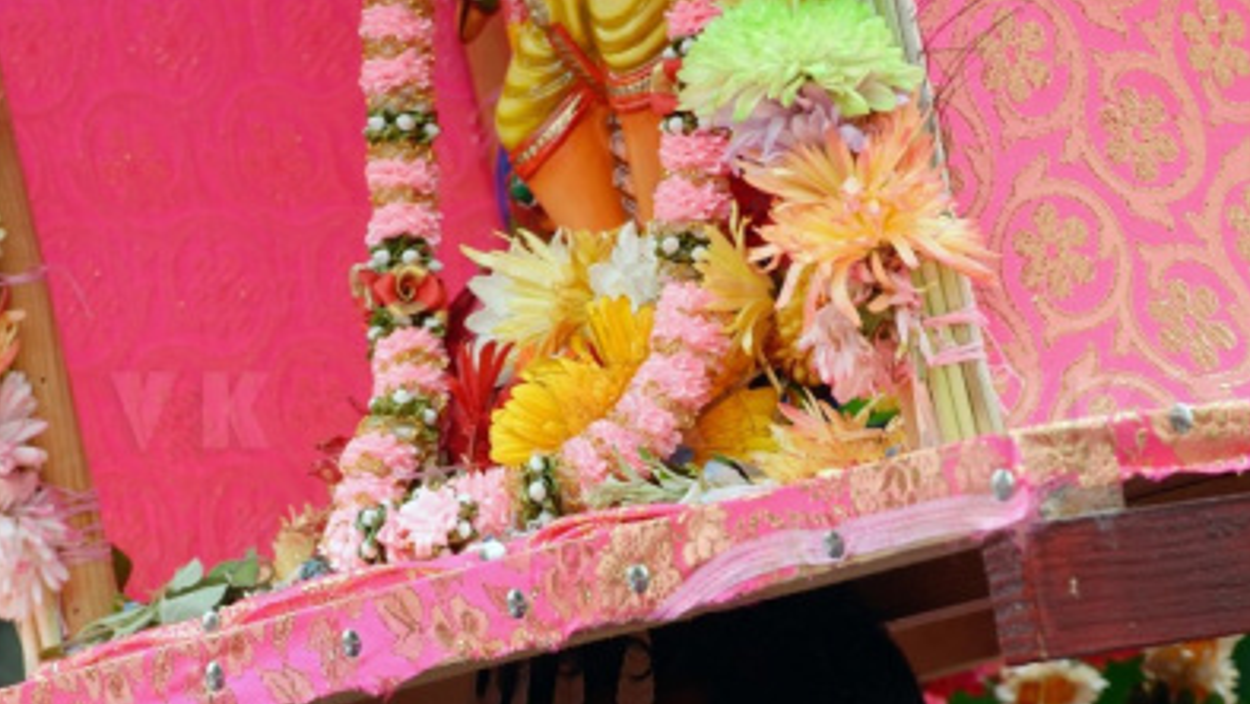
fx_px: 15817
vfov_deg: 2.5
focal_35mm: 477
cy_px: 847
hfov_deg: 4.5
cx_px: 627
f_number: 6.3
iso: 200
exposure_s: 1/400
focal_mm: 200
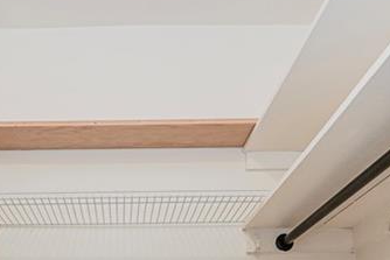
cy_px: 380
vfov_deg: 22.9
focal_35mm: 49
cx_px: 105
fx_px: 531
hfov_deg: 39.4
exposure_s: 1/40
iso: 100
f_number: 4.5
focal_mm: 16
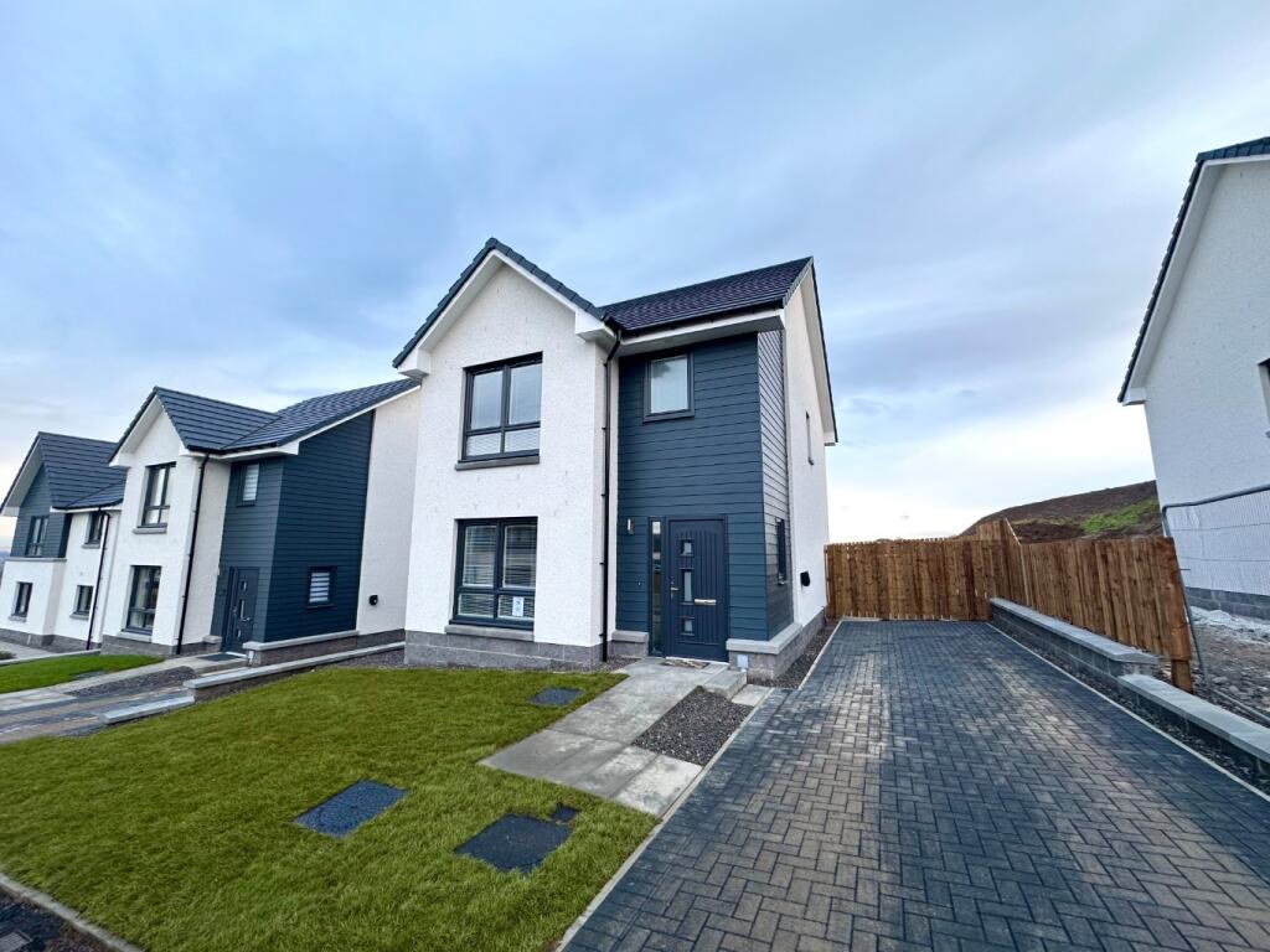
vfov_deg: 85.7
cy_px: 476
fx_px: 514
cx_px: 635
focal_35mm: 14
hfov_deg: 102.1
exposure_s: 1/99
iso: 64
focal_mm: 2.22
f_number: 2.2
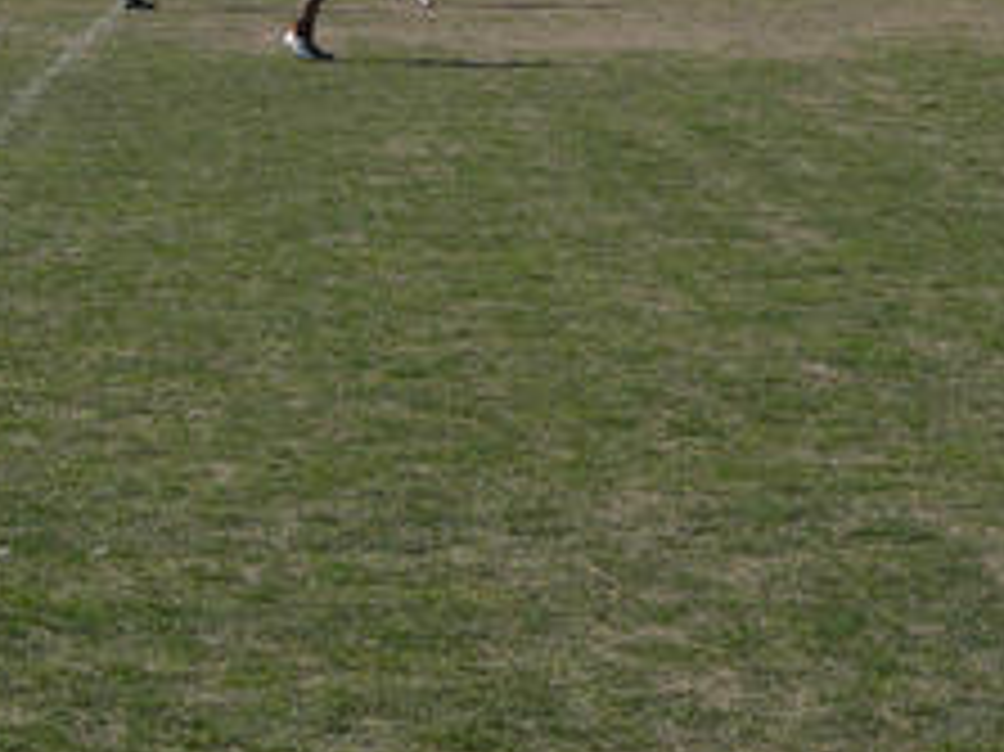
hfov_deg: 18.0
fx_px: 3160
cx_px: 297
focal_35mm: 109
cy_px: -230
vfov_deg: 13.1
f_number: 4.4
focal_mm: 6.3
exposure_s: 1/640
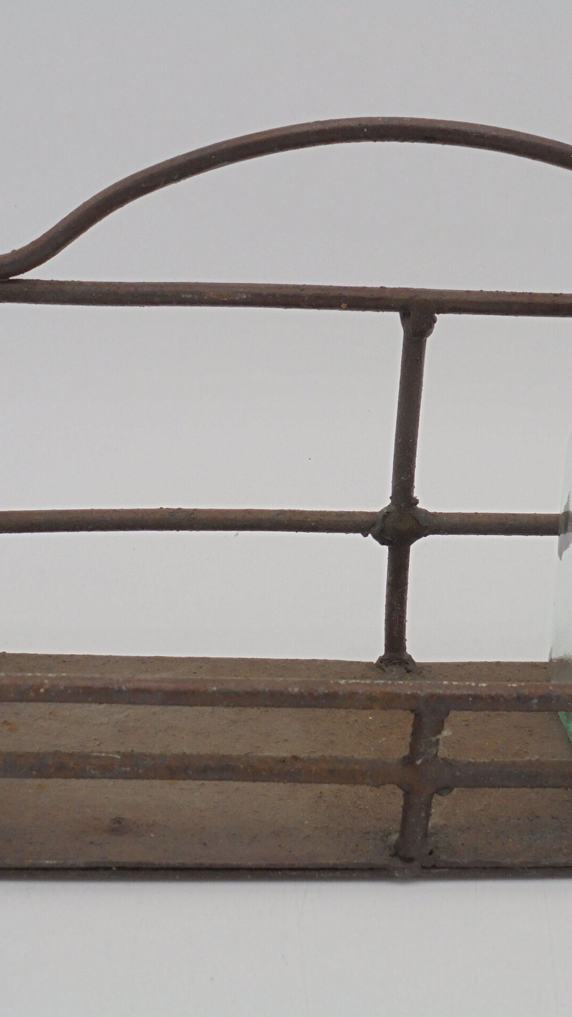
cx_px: 370
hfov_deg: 23.9
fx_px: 1348
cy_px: 510
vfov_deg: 41.3
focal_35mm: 50
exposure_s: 1/250
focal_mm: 6.1
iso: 100
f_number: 4
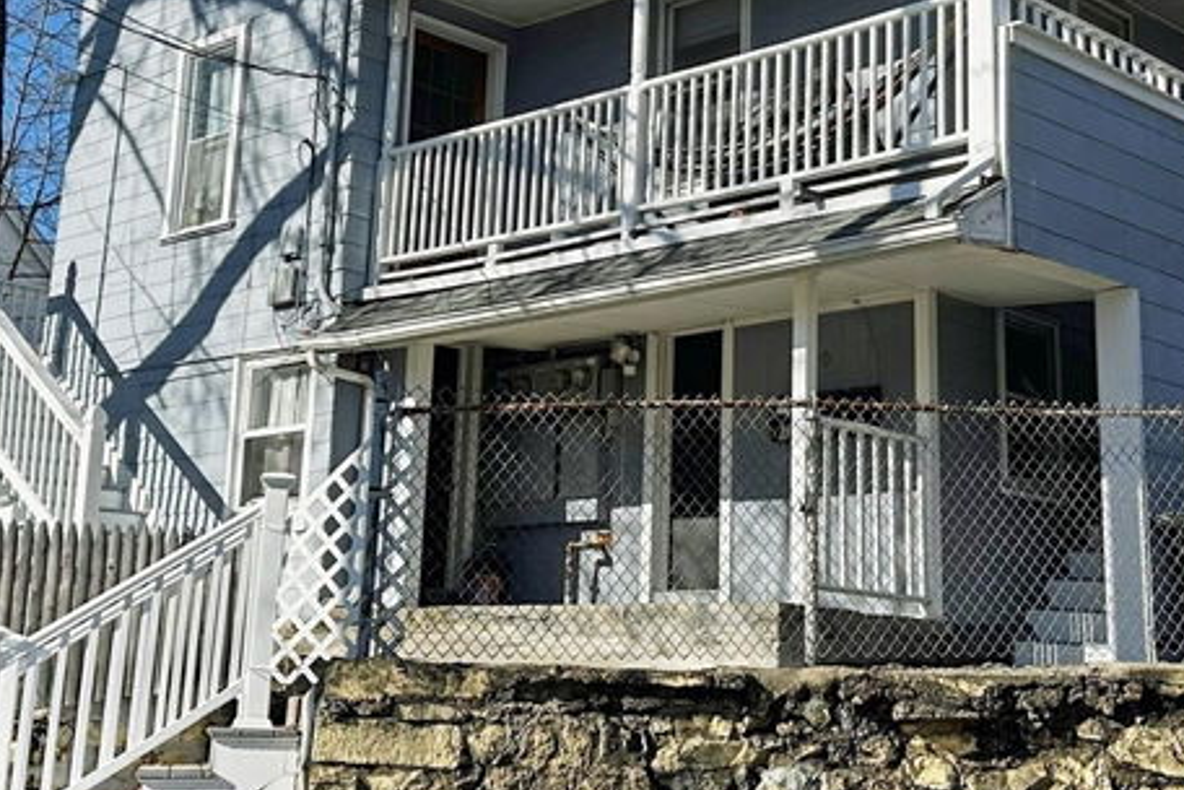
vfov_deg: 24.0
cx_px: 600
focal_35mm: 56
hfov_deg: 35.6
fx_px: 1842
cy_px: 223
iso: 80
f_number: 1.78
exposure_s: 1/4016
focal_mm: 6.86
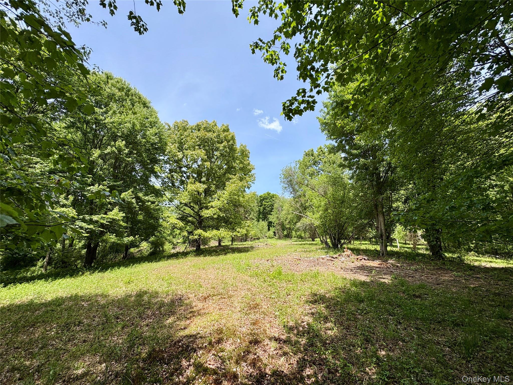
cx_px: 256
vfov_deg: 85.7
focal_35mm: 14
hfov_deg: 102.1
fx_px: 207
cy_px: 192
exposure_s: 1/1063
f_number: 2.2
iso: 40
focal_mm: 2.22
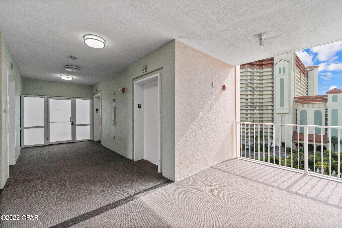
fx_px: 142
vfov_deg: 77.3
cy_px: 114
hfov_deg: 100.4
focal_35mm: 15
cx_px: 171
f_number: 8
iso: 800
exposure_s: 1/80
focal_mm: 10
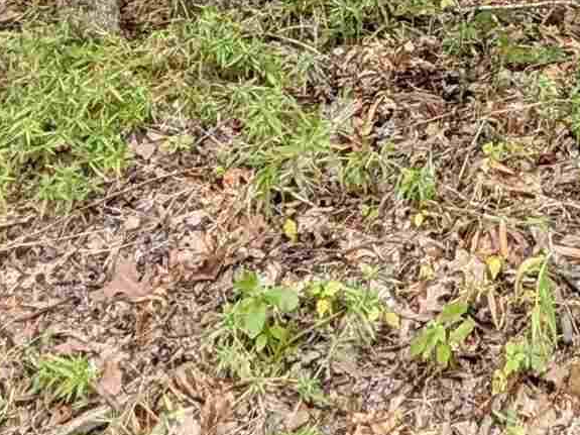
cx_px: 711
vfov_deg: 16.4
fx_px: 1072
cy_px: -478
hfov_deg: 26.6
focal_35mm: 64
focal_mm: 2.02
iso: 52
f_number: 1.7
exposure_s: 1/591
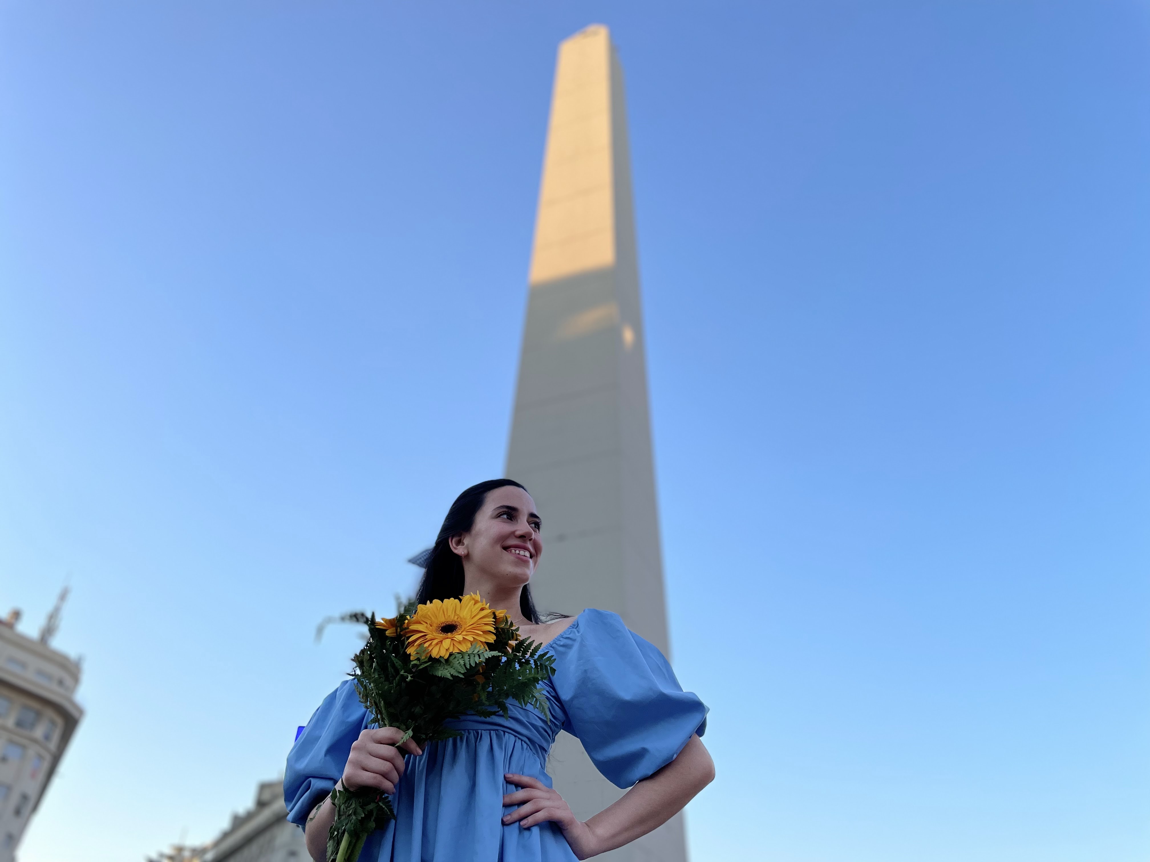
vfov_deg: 53.1
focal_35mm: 26
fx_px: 864
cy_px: 431
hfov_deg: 67.3
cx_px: 575
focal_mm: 4.2
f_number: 1.6
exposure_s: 1/924
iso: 50
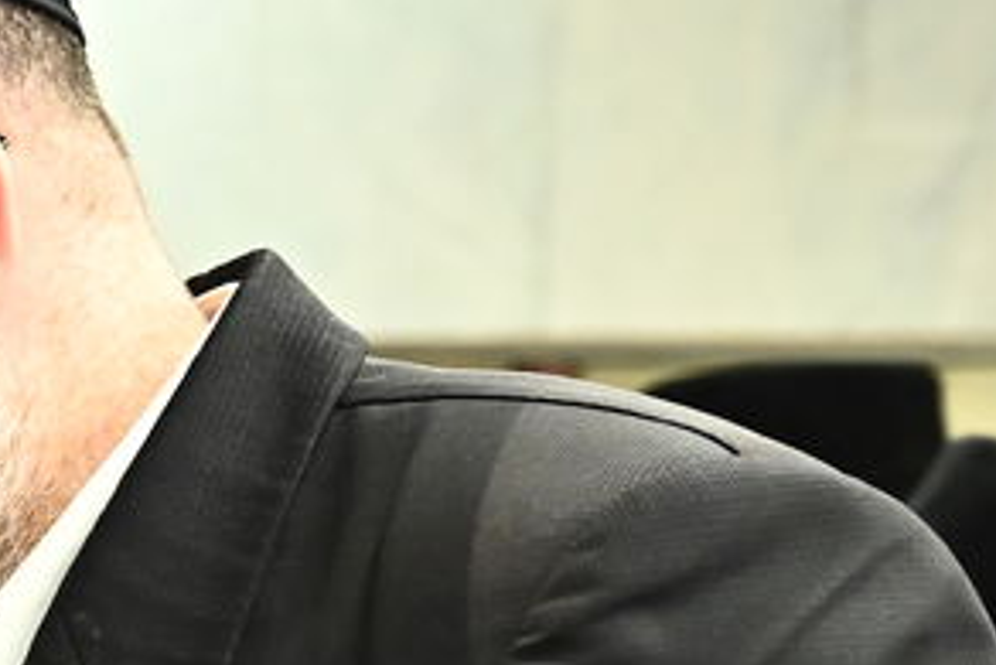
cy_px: 713
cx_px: -1184
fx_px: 5038
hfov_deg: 10.2
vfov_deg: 7.5
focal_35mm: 182
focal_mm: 38
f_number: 4
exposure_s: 1/200
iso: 5000
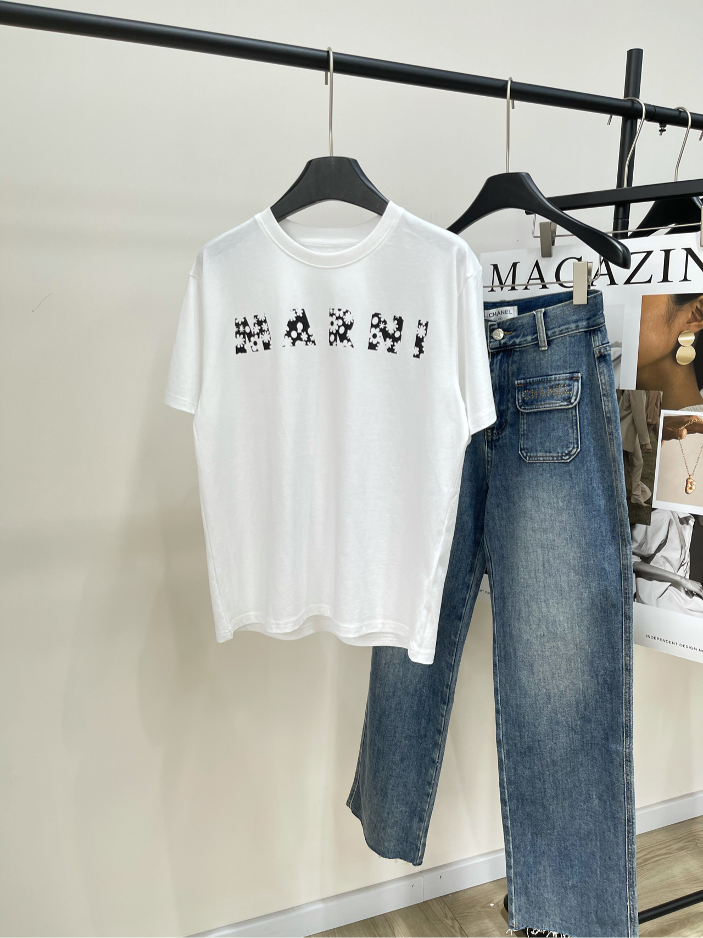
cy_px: 469
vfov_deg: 67.3
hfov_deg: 53.1
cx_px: 352
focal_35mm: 26
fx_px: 704
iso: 64
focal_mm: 5.1
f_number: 1.6
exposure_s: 1/121
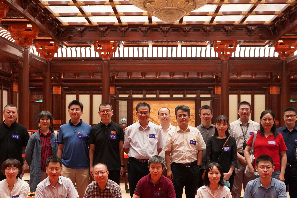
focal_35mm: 40
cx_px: 151
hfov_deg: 48.5
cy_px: 120
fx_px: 330
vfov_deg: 33.3
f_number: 4
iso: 3200
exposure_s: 1/160
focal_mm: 28
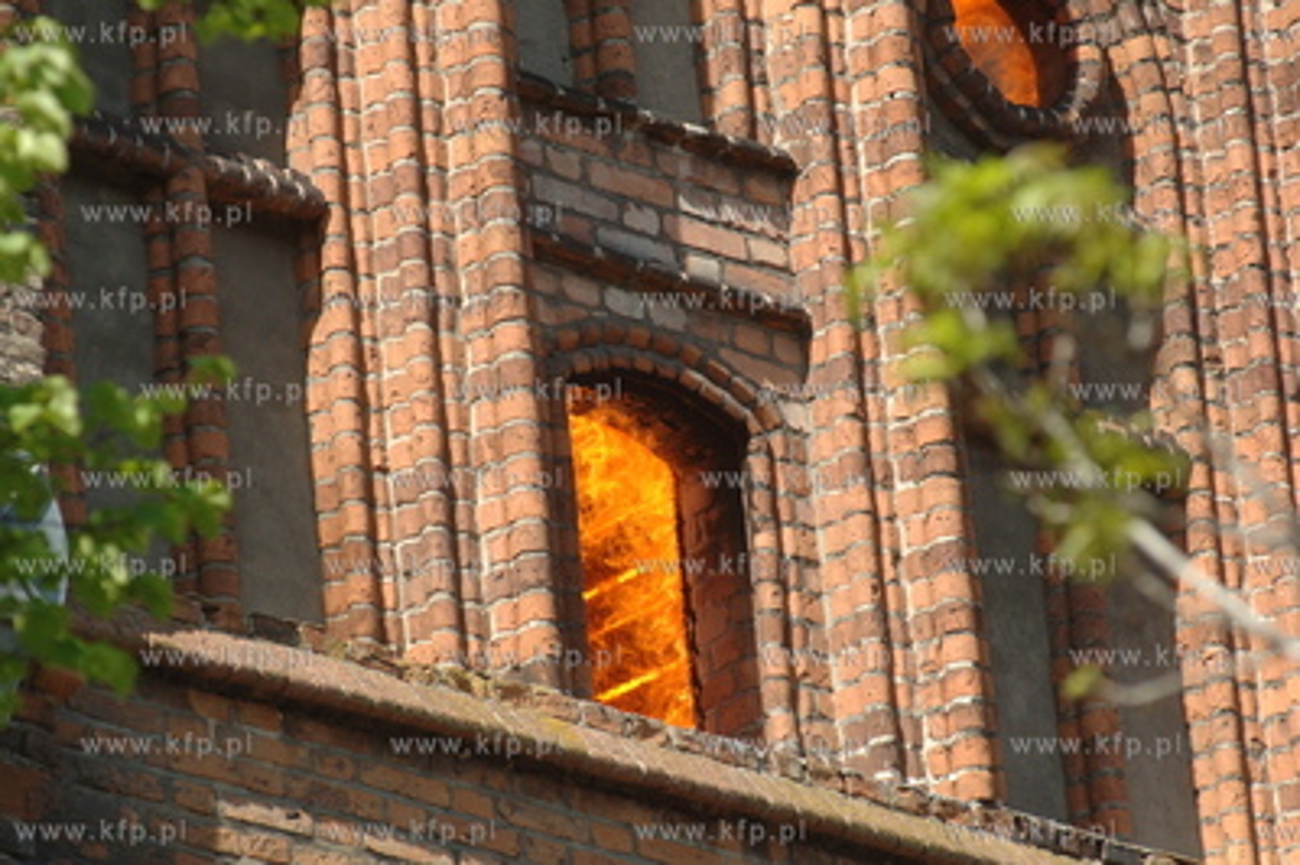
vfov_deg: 4.6
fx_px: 10824
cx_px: 650
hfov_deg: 6.9
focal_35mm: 300
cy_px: 432
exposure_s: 1/1000
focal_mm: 200
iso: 400
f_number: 6.3
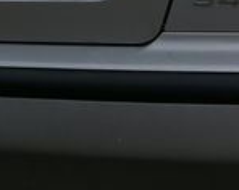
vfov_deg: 8.2
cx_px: 229
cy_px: 18
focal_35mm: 187
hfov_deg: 10.3
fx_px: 1321
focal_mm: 31
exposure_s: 1/90
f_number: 6.7
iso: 200
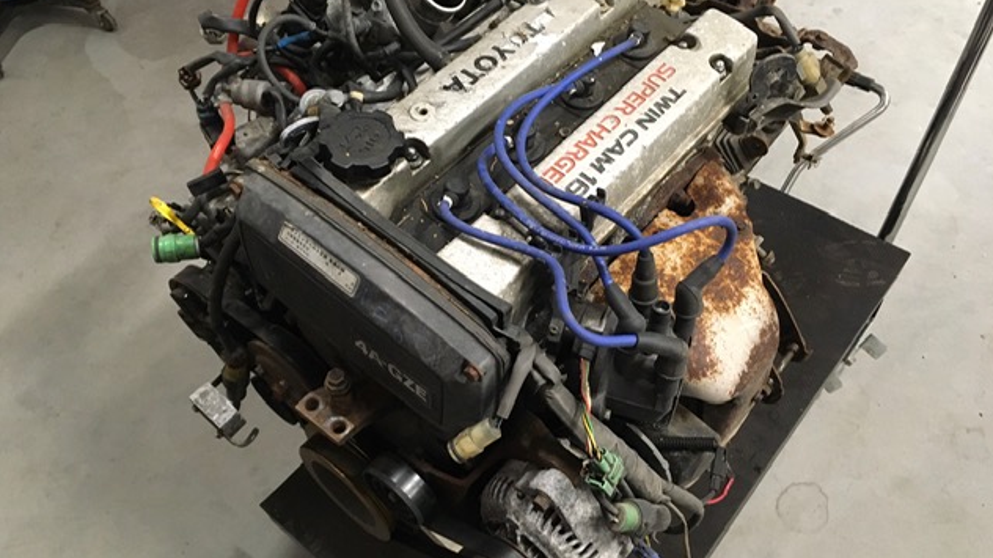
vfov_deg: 36.6
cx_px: 501
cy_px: 283
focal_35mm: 32
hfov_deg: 61.0
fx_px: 842
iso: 200
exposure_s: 1/25
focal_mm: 4.15
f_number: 2.2
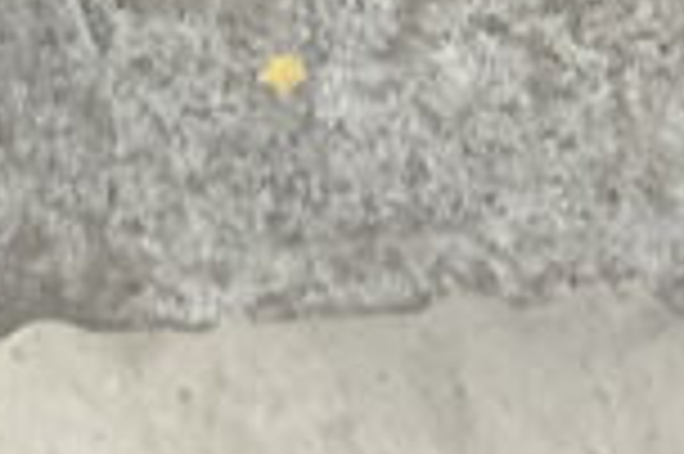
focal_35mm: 127
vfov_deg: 10.0
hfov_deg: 16.2
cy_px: -425
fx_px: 2410
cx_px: 328
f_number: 1.8
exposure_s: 1/33
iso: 250
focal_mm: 3
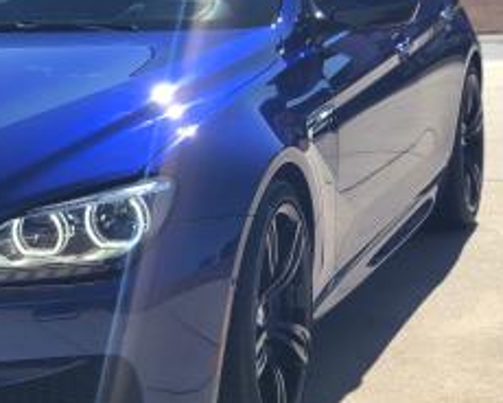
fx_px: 1652
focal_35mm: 111
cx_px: 15
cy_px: 210
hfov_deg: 17.0
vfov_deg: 13.9
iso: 16
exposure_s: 1/750
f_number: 2.4
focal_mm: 6
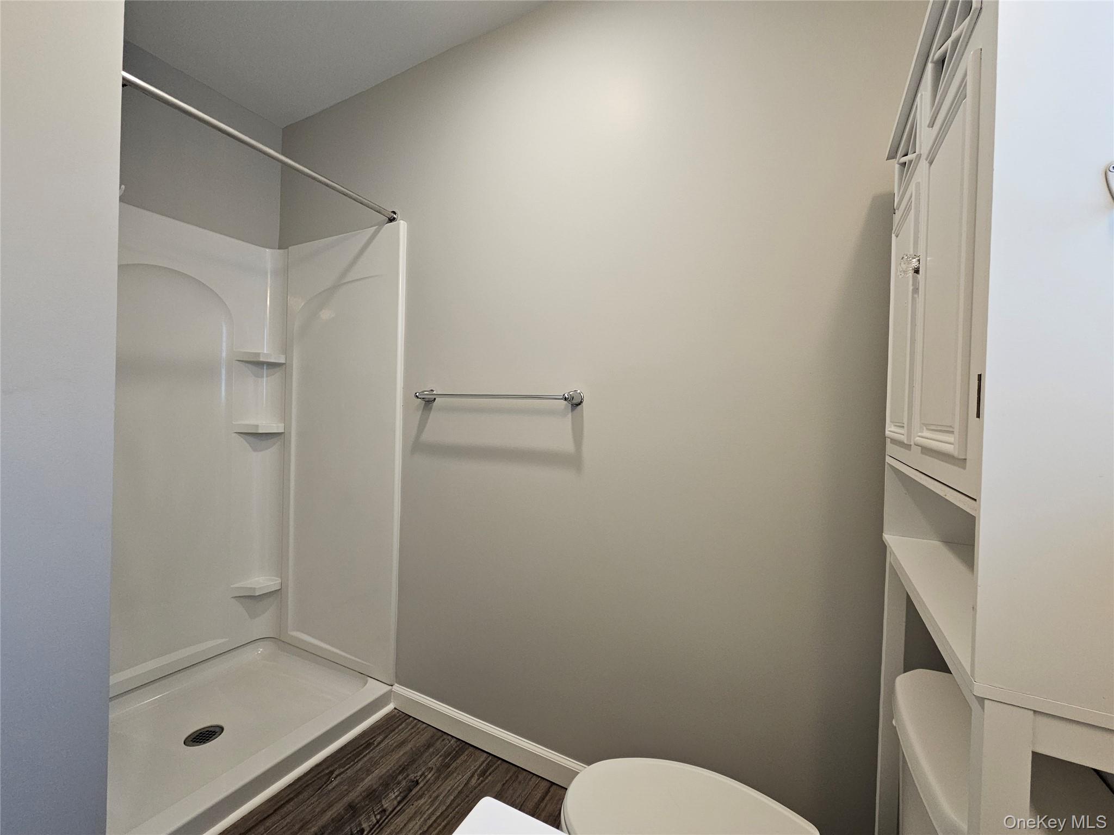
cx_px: 557
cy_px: 418
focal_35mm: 13
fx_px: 418
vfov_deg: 89.9
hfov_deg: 106.2
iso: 125
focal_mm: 2.2
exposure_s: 1/60
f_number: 2.2
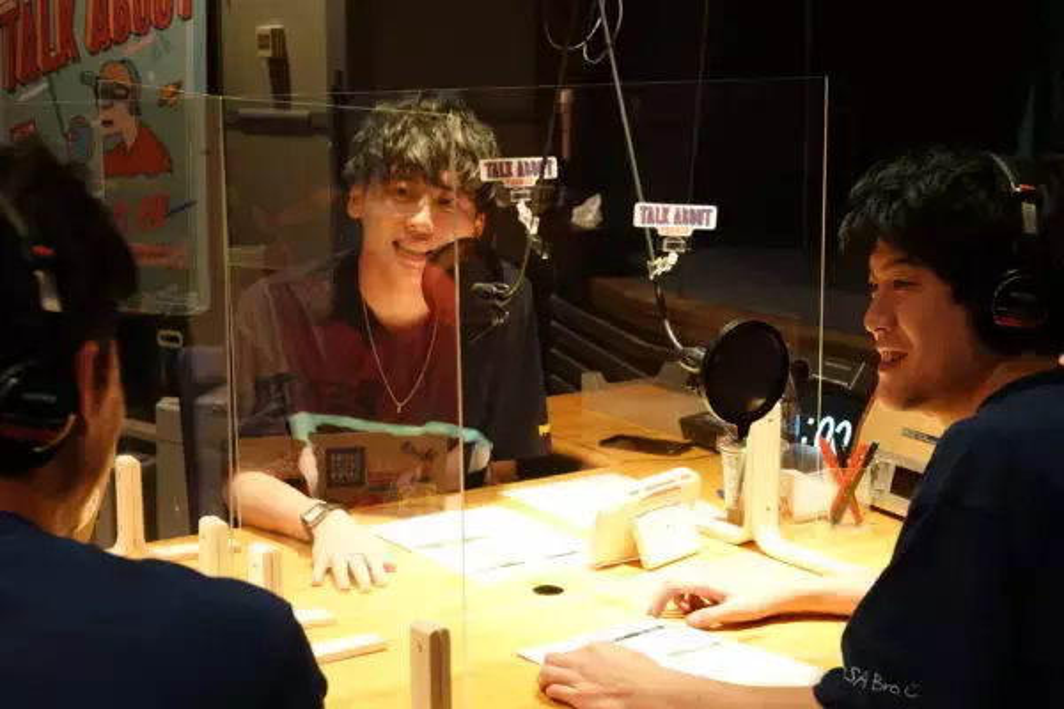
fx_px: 1862
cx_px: 532
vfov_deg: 21.6
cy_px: 354
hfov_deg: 31.9
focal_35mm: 63
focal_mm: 23.09
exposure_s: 1/20
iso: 800
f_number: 3.5
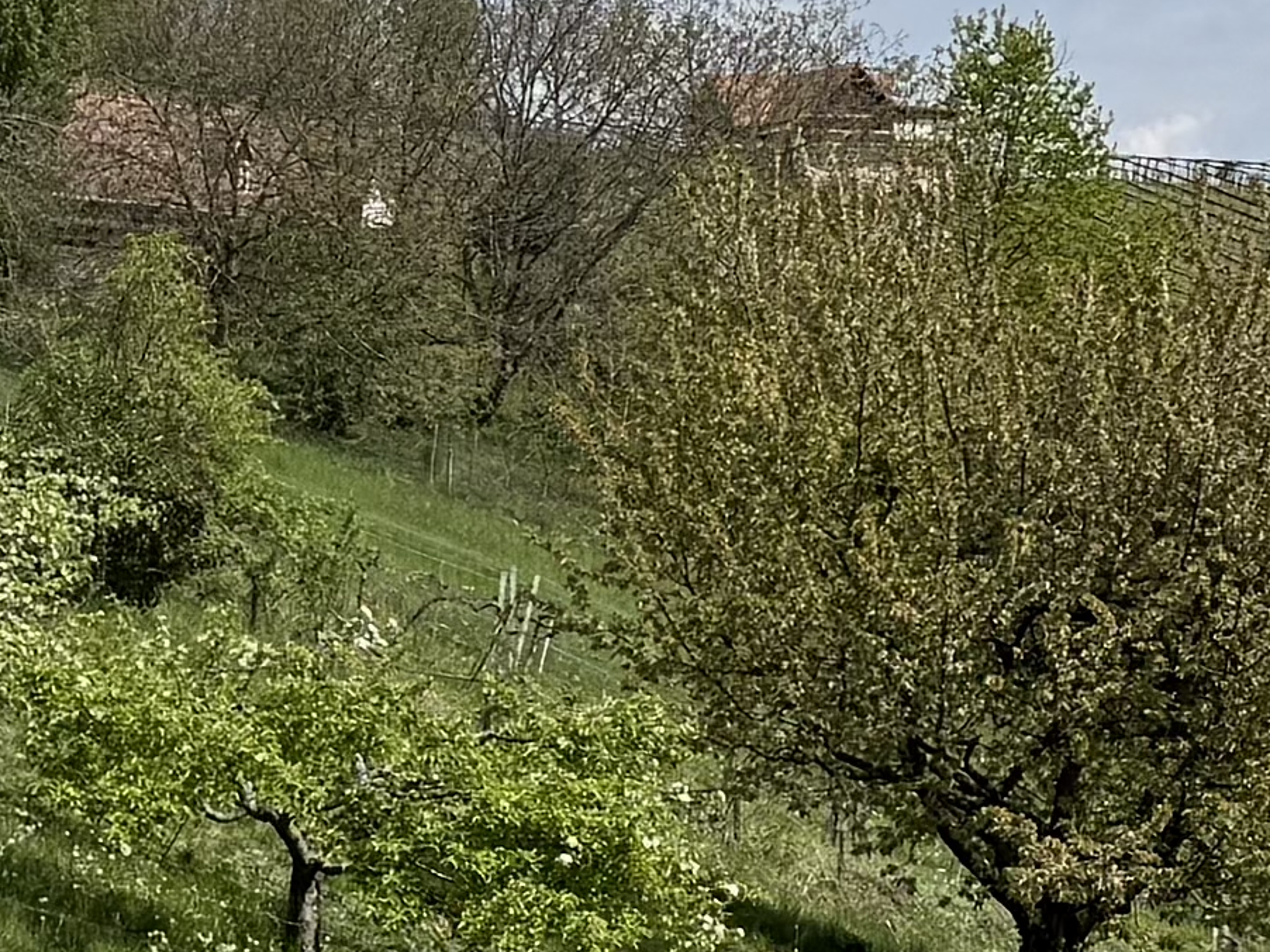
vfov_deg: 9.8
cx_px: 249
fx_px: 5575
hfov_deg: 12.9
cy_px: 573
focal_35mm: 152
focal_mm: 6.76
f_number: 1.78
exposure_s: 1/6173
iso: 80
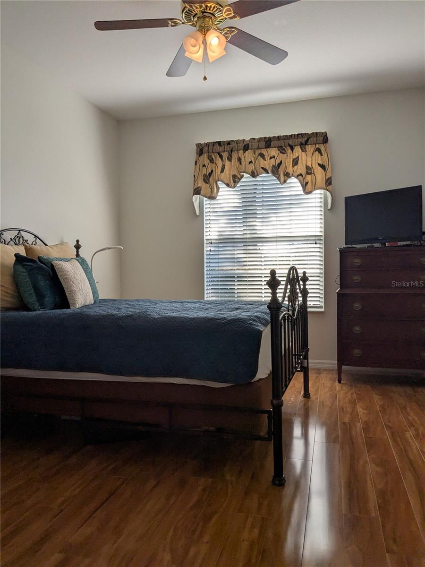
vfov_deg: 65.3
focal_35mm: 27
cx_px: 212
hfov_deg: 51.4
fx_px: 442
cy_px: 284
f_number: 1.73
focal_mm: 4.38
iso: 47
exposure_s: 1/835
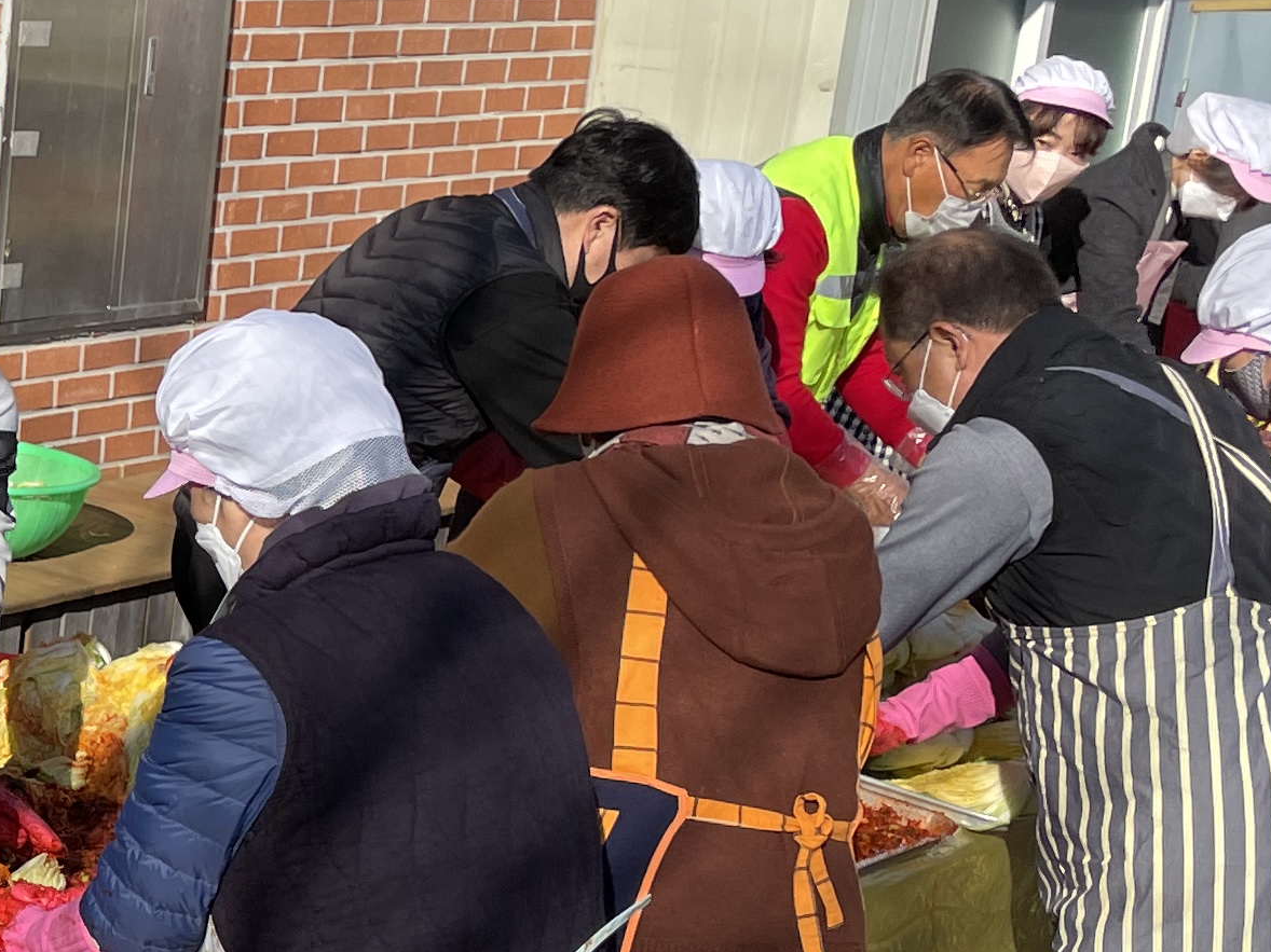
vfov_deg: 16.5
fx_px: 3267
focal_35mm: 89
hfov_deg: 20.3
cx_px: -354
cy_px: 737
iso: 32
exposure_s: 1/2398
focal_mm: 4.2
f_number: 1.6
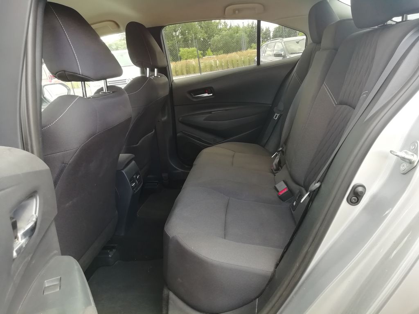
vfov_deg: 53.1
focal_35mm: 26
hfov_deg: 67.3
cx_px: 210
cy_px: 157
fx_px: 315
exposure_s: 1/50
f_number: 2.2
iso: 80
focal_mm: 3.21
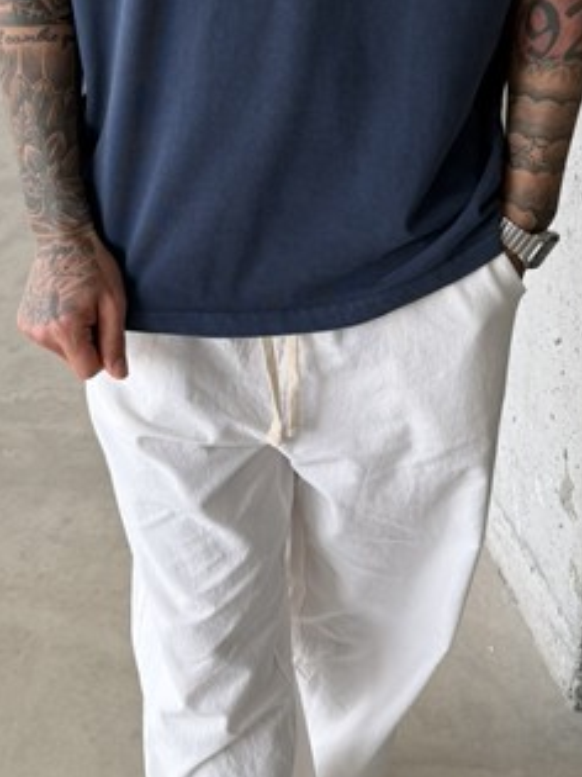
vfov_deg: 31.5
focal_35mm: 61
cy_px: 271
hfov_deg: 24.0
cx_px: 284
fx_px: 1368
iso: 64
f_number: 1.78
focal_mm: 6.76
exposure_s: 1/220
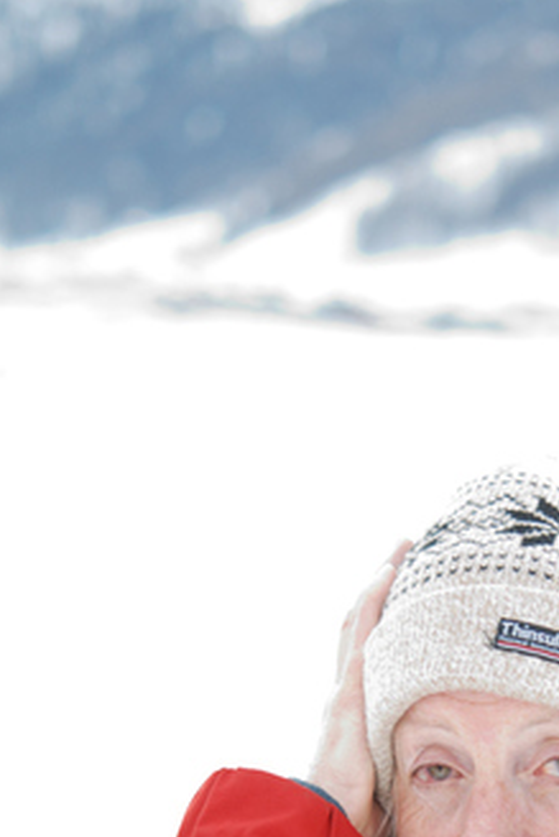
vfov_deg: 10.6
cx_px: 521
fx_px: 4467
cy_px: 855
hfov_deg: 7.1
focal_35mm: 192
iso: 100
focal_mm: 60
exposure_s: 1/160
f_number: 3
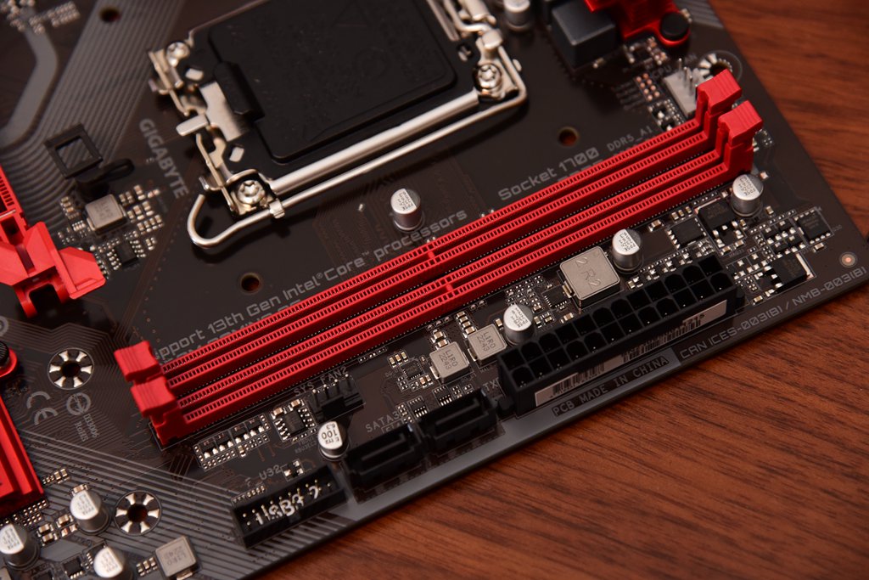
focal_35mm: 120
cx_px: 434
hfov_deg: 17.1
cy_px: 290
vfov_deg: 11.4
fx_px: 2897
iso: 1600
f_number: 5.6
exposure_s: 1/60
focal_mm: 120
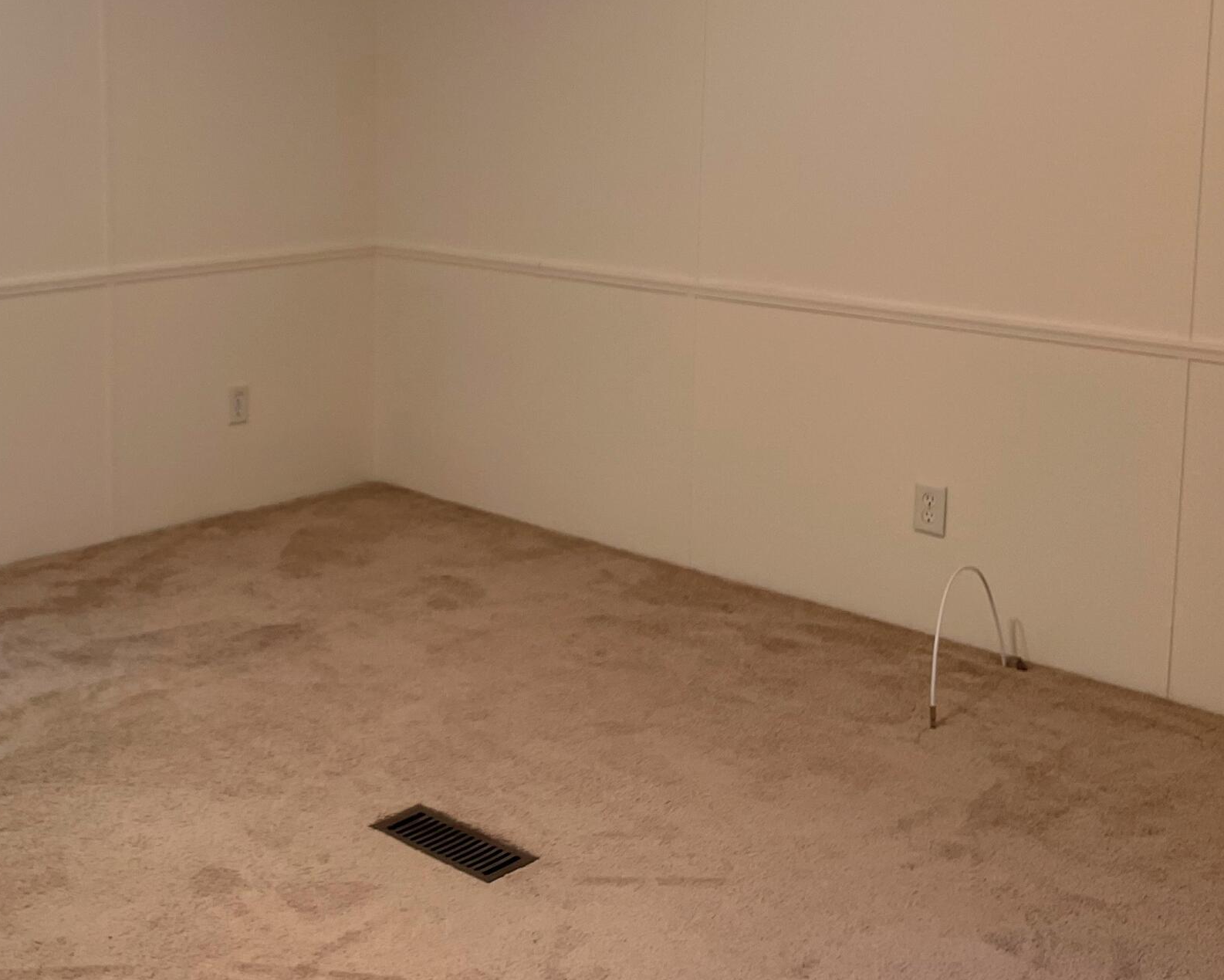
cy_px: 268
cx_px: 320
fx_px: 1739
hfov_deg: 37.9
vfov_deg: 31.0
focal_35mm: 48
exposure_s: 1/120
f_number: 1.6
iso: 125
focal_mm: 4.2
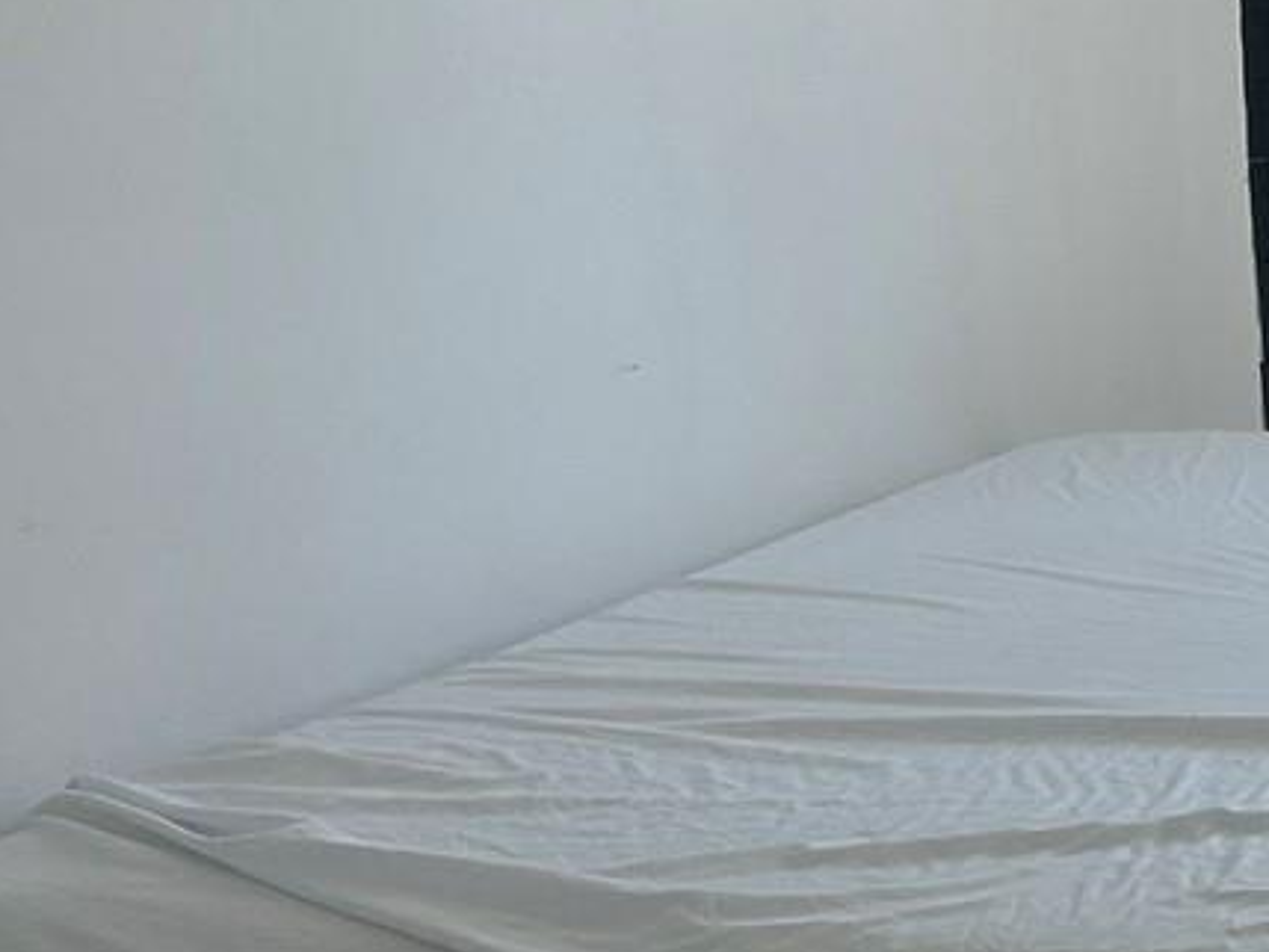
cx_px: 2219
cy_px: 192
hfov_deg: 17.0
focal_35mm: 97
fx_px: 3557
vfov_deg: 15.2
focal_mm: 5.7
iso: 40
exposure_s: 1/185
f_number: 1.5
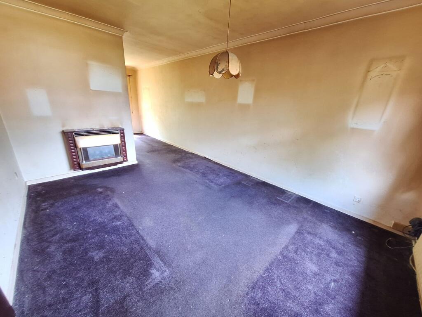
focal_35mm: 13
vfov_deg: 89.9
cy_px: 158
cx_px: 211
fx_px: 158
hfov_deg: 106.2
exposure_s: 1/25
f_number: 2.2
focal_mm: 1.74
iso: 200
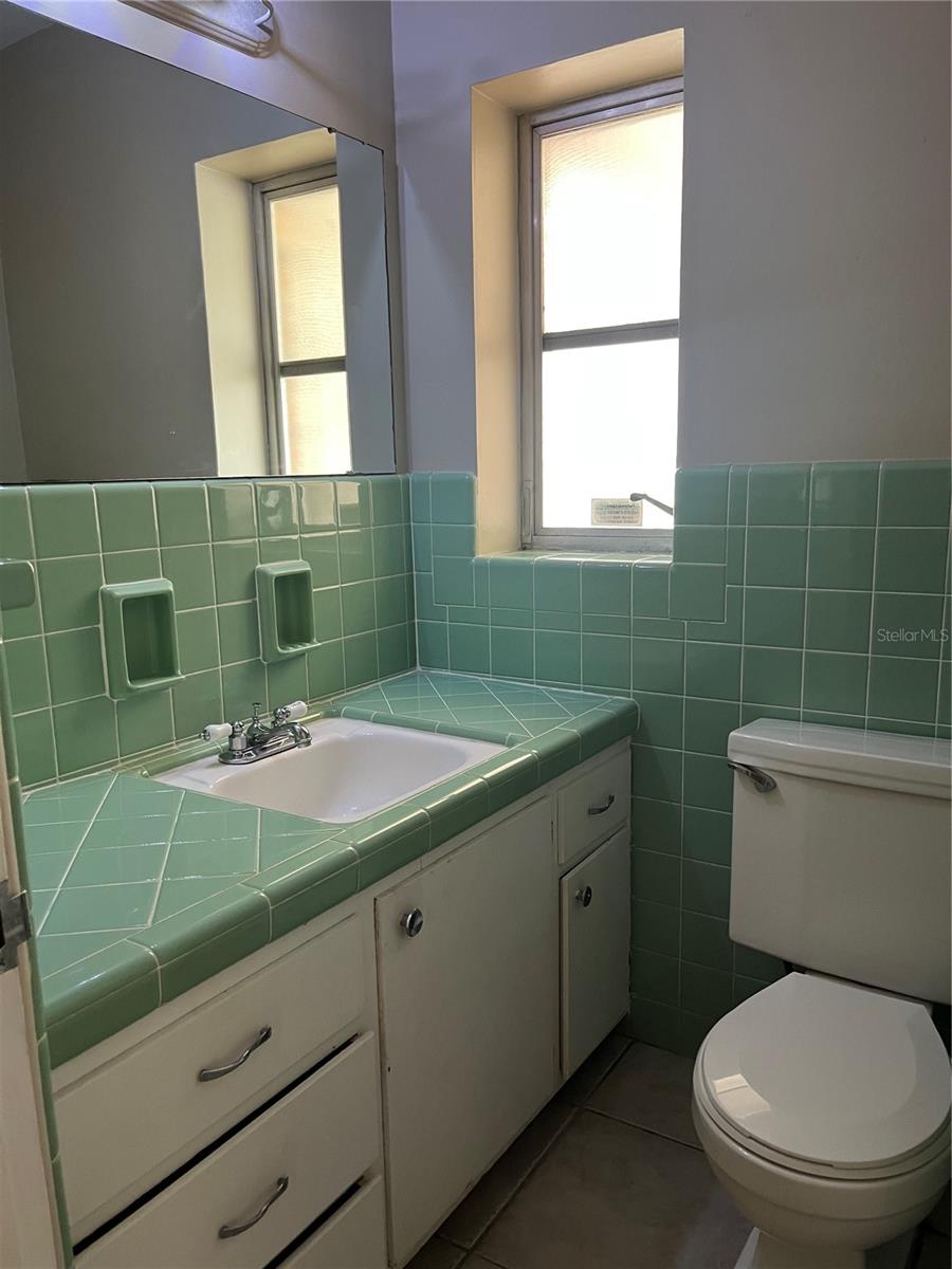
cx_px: 476
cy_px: 634
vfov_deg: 67.3
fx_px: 953
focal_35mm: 26
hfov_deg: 53.1
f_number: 1.6
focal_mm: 5.1
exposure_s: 1/60
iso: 200
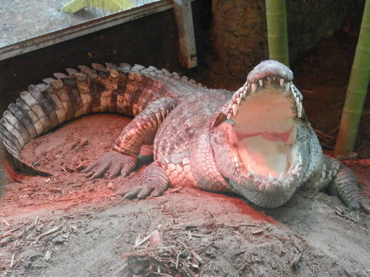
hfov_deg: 24.4
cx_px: 185
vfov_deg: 18.4
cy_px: 138
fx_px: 855
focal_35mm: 80
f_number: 4.6
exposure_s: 1/20
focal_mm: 14.4
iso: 800
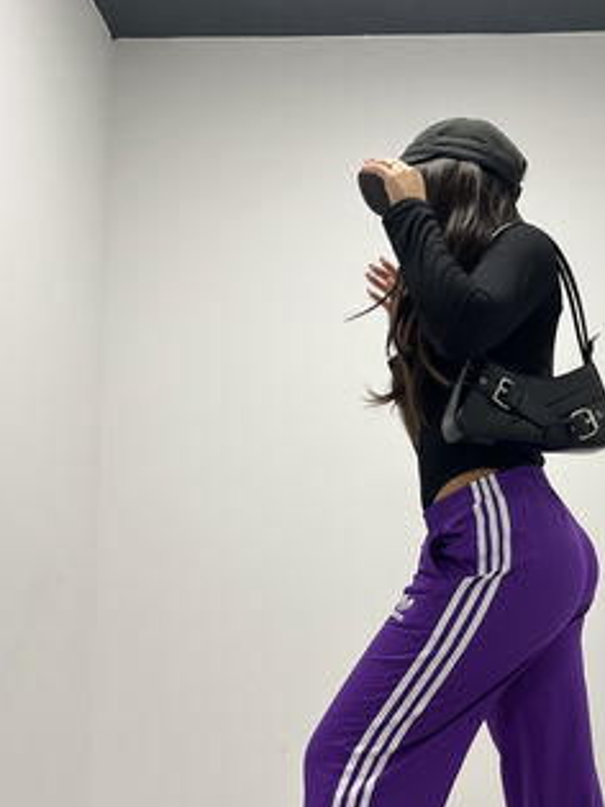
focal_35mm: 44
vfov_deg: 42.4
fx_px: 1026
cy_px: 534
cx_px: 426
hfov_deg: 32.4
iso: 80
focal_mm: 5.1
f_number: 1.6
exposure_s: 1/100
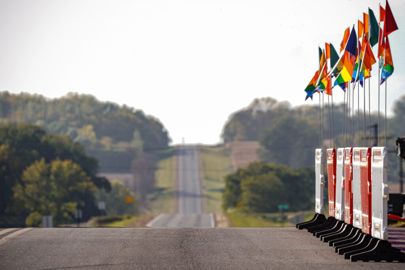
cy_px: 135
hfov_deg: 10.3
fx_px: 2250
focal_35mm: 200
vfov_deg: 6.9
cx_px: 202
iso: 50
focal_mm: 200
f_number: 4.5
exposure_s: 1/320
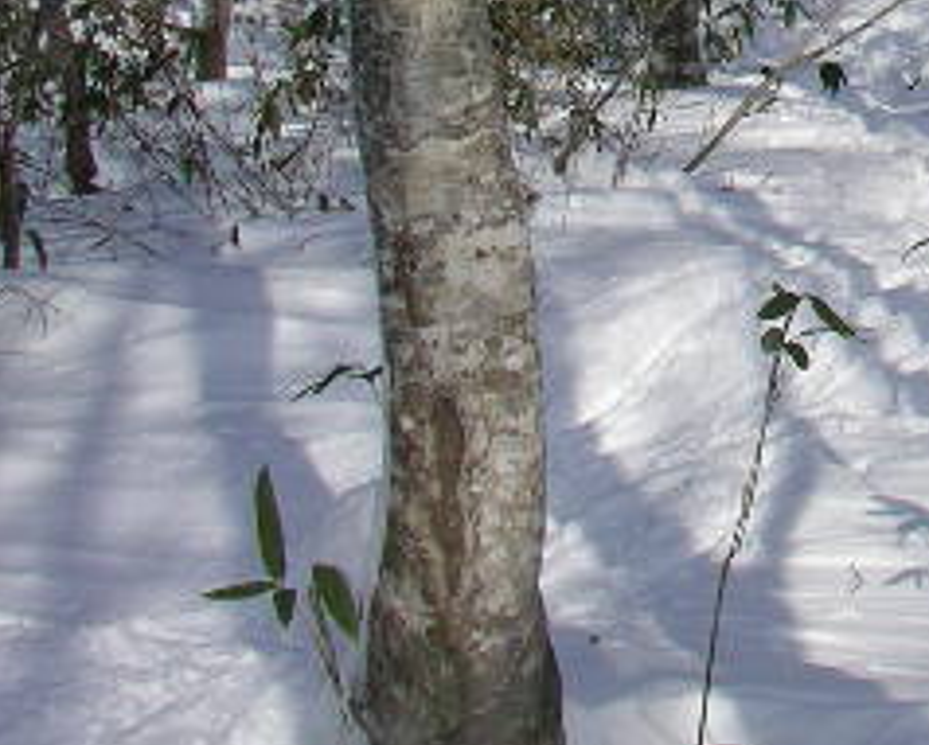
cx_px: 1116
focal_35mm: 97
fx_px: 2670
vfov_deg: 15.5
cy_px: -66
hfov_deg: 18.7
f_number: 6.9
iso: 64
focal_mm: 5.7
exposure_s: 1/1000
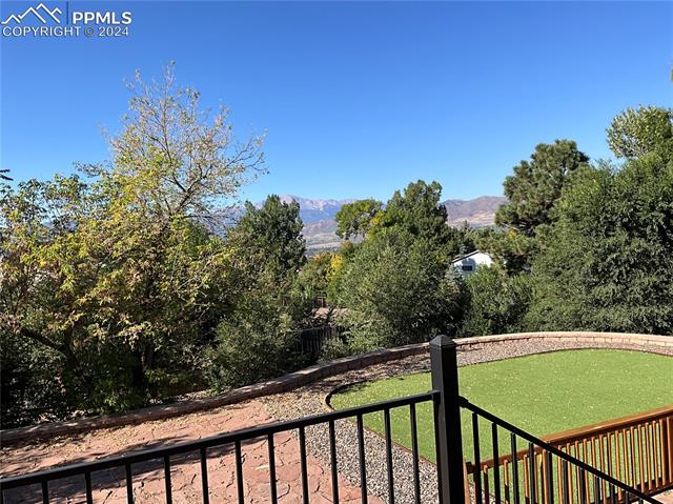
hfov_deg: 61.7
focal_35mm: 29
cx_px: 336
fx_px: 563
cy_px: 252
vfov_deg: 48.2
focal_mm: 3
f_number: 1.8
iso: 25
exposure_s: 1/1279
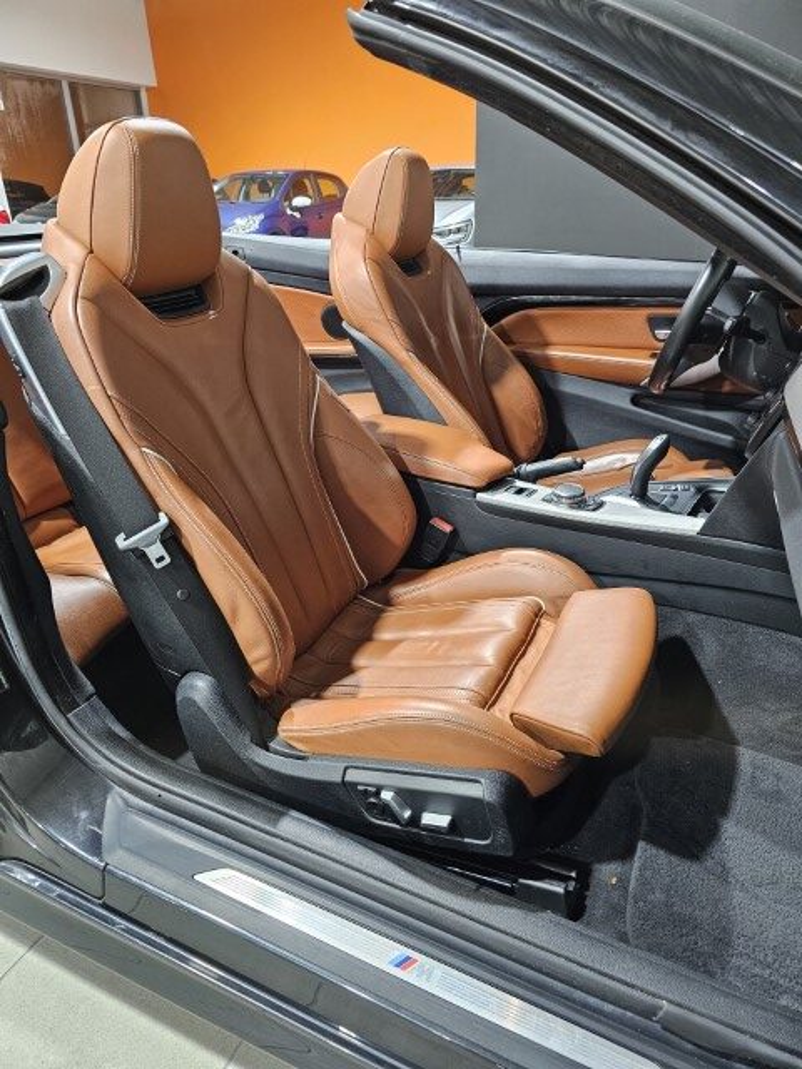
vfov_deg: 73.9
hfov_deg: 58.9
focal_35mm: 23
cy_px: 534
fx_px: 710
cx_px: 401
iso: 640
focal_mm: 6.3
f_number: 1.7
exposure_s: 1/100
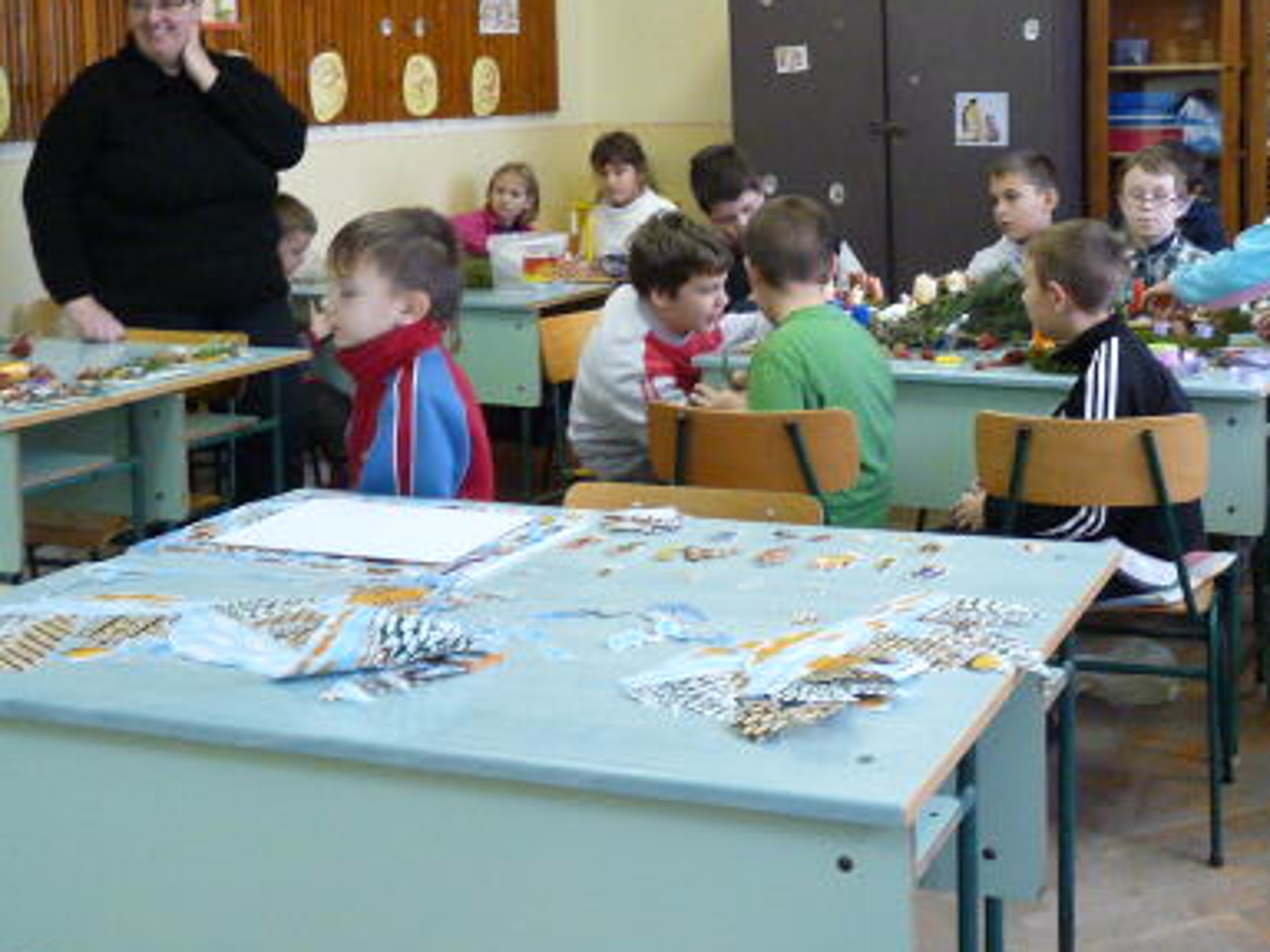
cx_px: 843
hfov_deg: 37.8
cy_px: 278
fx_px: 1834
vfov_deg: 28.8
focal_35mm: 50
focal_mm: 4.8
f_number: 2.8
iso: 400
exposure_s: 1/25
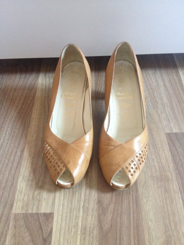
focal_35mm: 35
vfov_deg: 52.6
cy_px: 122
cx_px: 92
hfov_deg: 40.7
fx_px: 248
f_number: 2.4
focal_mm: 4.28
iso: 320
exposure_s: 1/20
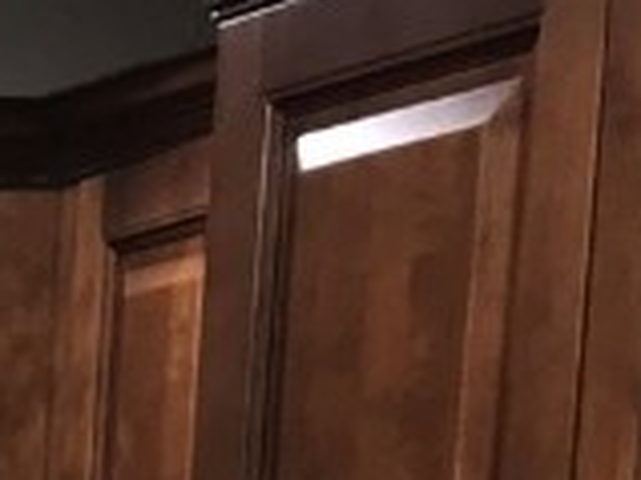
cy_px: 1339
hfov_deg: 9.0
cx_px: -1242
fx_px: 3331
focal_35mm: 180
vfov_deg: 7.4
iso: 32
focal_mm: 3.99
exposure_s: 1/30
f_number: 1.8
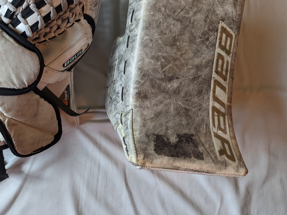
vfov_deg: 39.9
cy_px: 60
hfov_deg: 51.4
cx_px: 90
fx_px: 290
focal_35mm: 35
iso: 612
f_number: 1.85
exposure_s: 1/194
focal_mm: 6.81
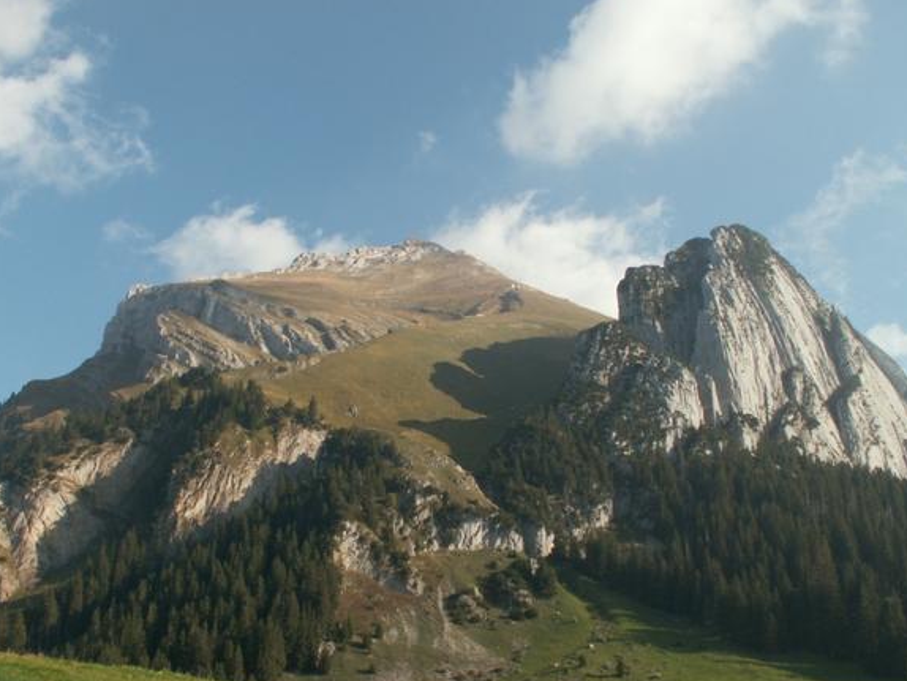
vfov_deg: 36.8
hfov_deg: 47.8
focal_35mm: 39
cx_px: 449
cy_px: 367
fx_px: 1022
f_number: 5.6
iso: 50
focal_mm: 5.86
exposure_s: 1/200
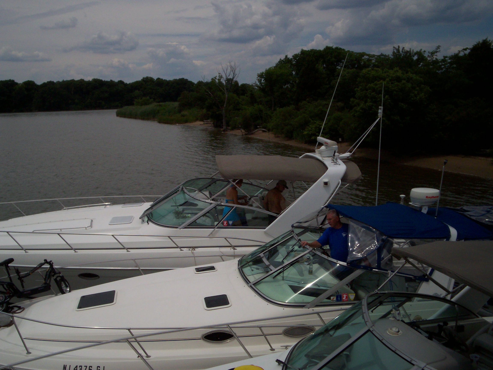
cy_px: 185
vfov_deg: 39.7
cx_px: 246
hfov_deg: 51.4
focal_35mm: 36
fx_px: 513
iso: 100
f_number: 4.5
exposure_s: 1/2000
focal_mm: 5.9
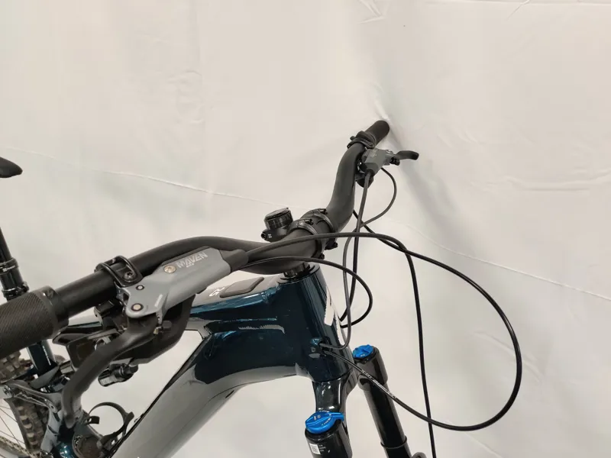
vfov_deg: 51.4
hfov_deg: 65.3
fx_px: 477
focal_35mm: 27
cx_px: 306
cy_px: 229
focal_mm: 4.75
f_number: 1.65
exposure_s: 1/50
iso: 800
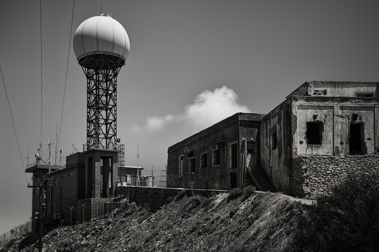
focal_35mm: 42
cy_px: 126
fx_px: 442
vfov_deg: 31.9
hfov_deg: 46.4
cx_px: 190
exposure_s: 1/900
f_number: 5.6
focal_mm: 28
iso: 200
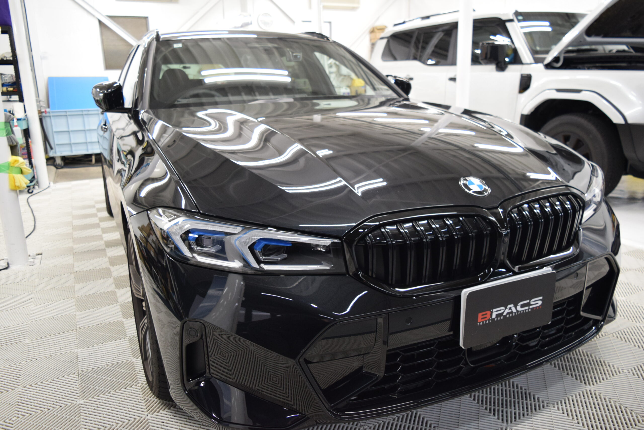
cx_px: 322
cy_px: 215
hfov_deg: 67.4
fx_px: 483
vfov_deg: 48.0
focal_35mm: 27
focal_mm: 18
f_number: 3.5
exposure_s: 1/125
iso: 1250
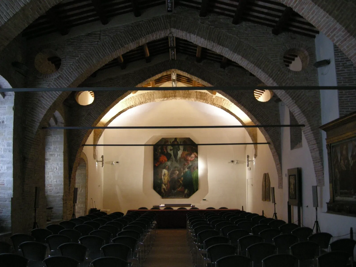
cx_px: 178
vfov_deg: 39.7
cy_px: 134
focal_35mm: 36
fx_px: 370
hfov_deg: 51.4
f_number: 2.7
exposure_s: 1/15.2
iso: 400
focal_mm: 7.5
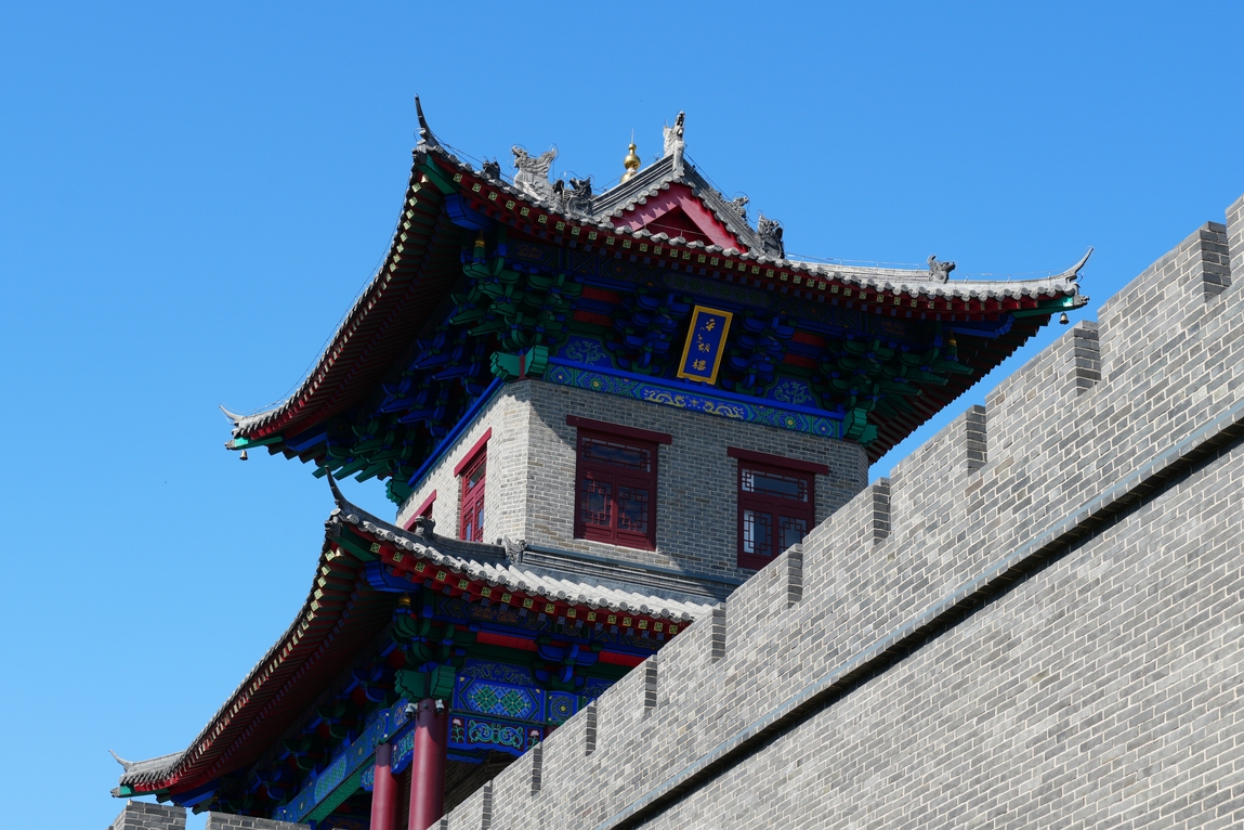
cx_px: 599
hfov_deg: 28.6
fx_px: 2437
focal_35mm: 71
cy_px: 405
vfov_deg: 19.3
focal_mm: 45
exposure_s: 1/160
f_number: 10
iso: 100
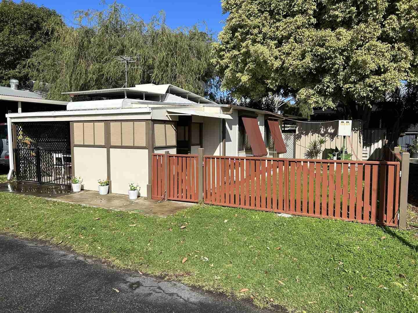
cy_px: 156
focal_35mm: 26
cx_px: 209
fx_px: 314
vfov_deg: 53.1
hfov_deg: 67.3
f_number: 1.5
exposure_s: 1/4444
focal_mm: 5.7
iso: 50
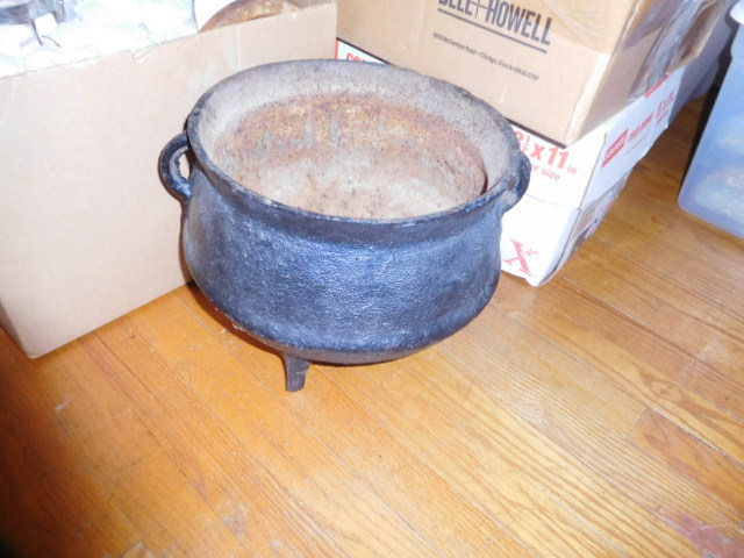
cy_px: 279
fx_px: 537
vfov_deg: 54.9
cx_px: 372
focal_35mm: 25
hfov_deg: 69.4
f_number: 3.4
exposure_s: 1/30
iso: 250
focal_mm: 4.5
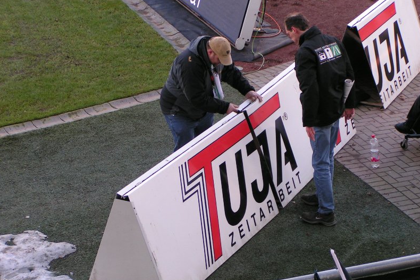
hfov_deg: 20.4
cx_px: 209
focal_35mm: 100
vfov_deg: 13.7
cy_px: 149
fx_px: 1167
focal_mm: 14.5
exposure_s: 1/100
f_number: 4
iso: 50
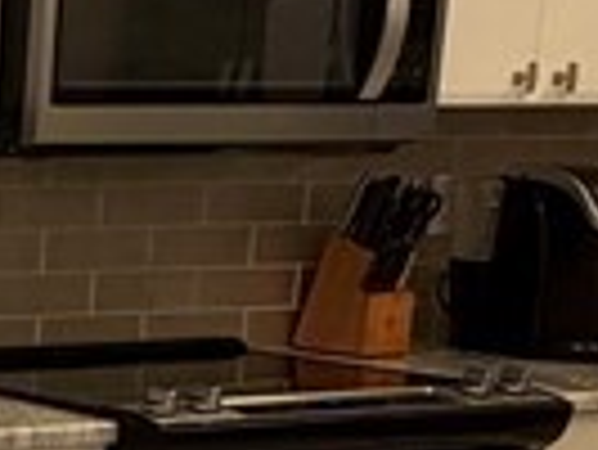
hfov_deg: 14.8
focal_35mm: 108
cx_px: -616
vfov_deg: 13.4
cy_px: 513
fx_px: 1867
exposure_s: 1/60
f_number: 2.2
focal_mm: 2.22
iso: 200
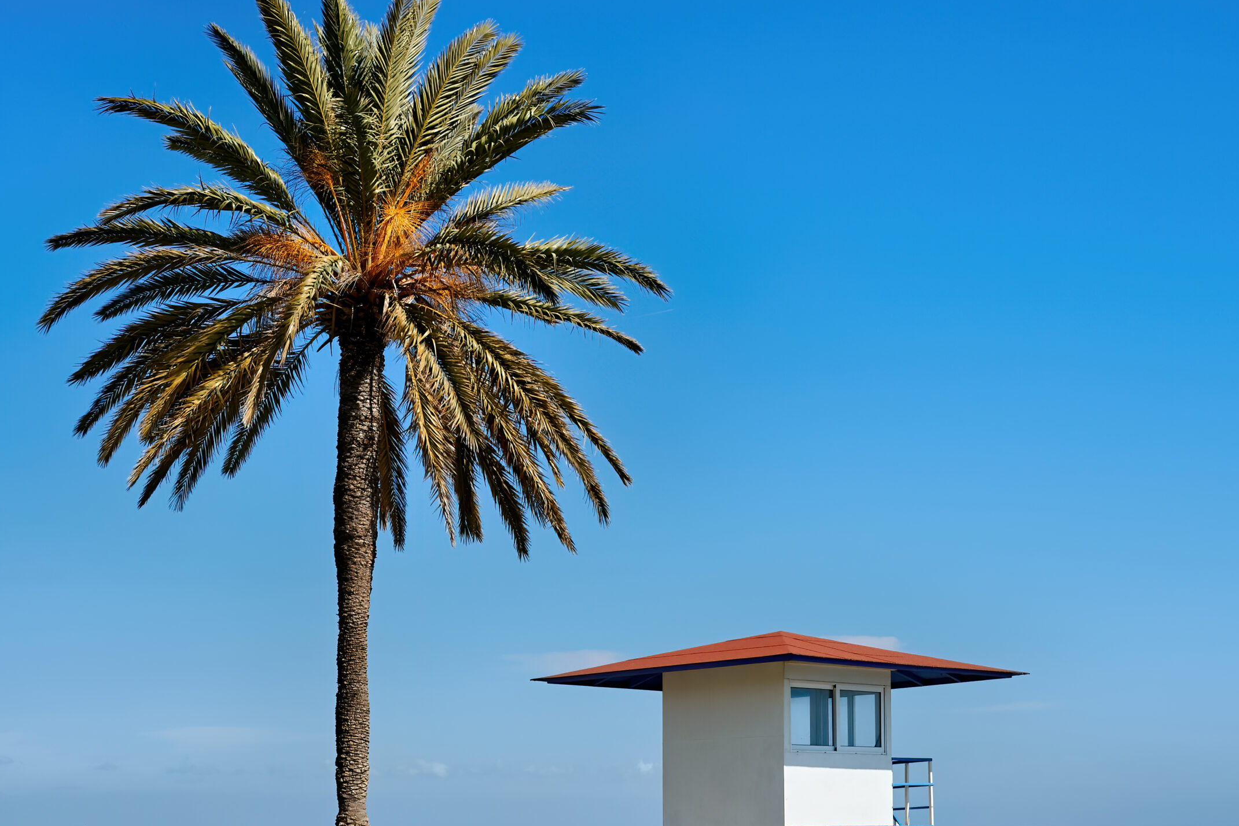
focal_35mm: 55
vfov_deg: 24.6
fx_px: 1893
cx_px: 736
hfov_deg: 36.1
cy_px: 460
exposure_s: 1/1600
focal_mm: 31
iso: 200
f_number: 8
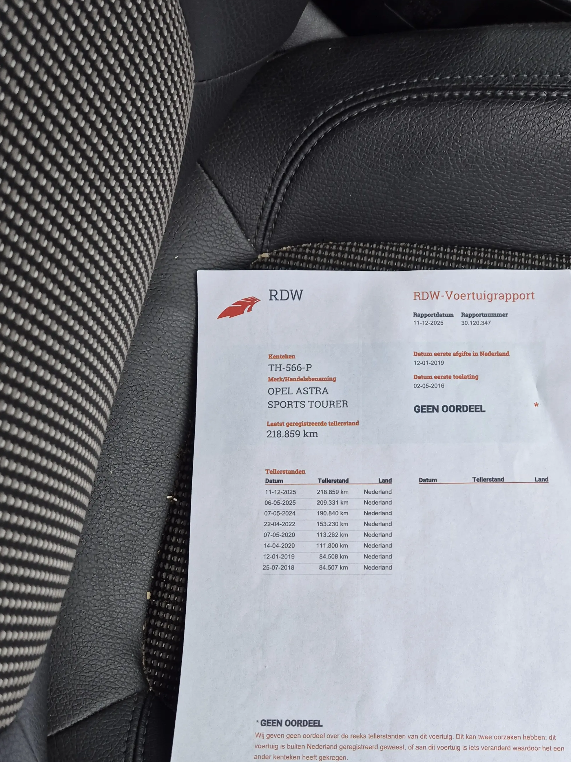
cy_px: 516
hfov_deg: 40.4
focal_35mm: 35
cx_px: 364
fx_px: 770
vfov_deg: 51.5
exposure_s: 1/100
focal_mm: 5.4
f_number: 1.8
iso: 160
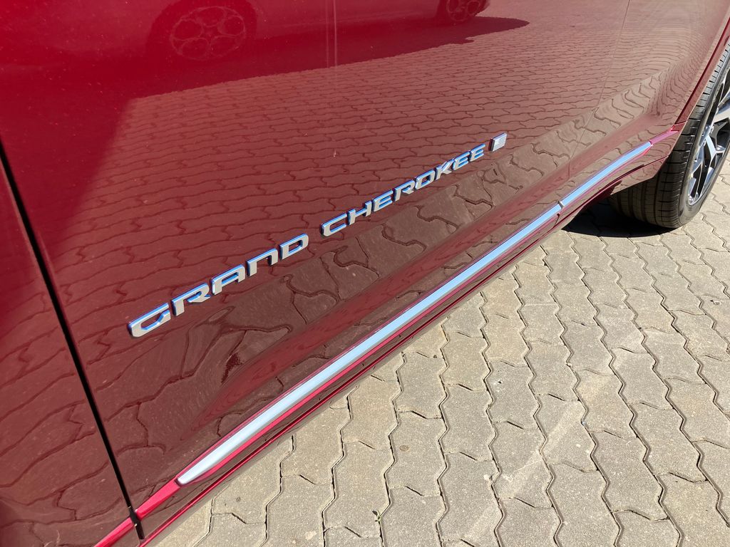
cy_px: 274
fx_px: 590
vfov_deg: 49.7
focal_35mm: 28
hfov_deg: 63.4
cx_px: 365
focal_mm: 3.99
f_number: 1.8
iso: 32
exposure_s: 1/867
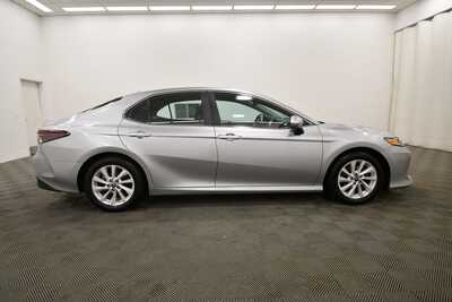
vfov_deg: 64.6
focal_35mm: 19
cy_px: 151
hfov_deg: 86.9
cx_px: 226
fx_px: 239
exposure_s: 1/200
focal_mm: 13
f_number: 4.8
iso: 800
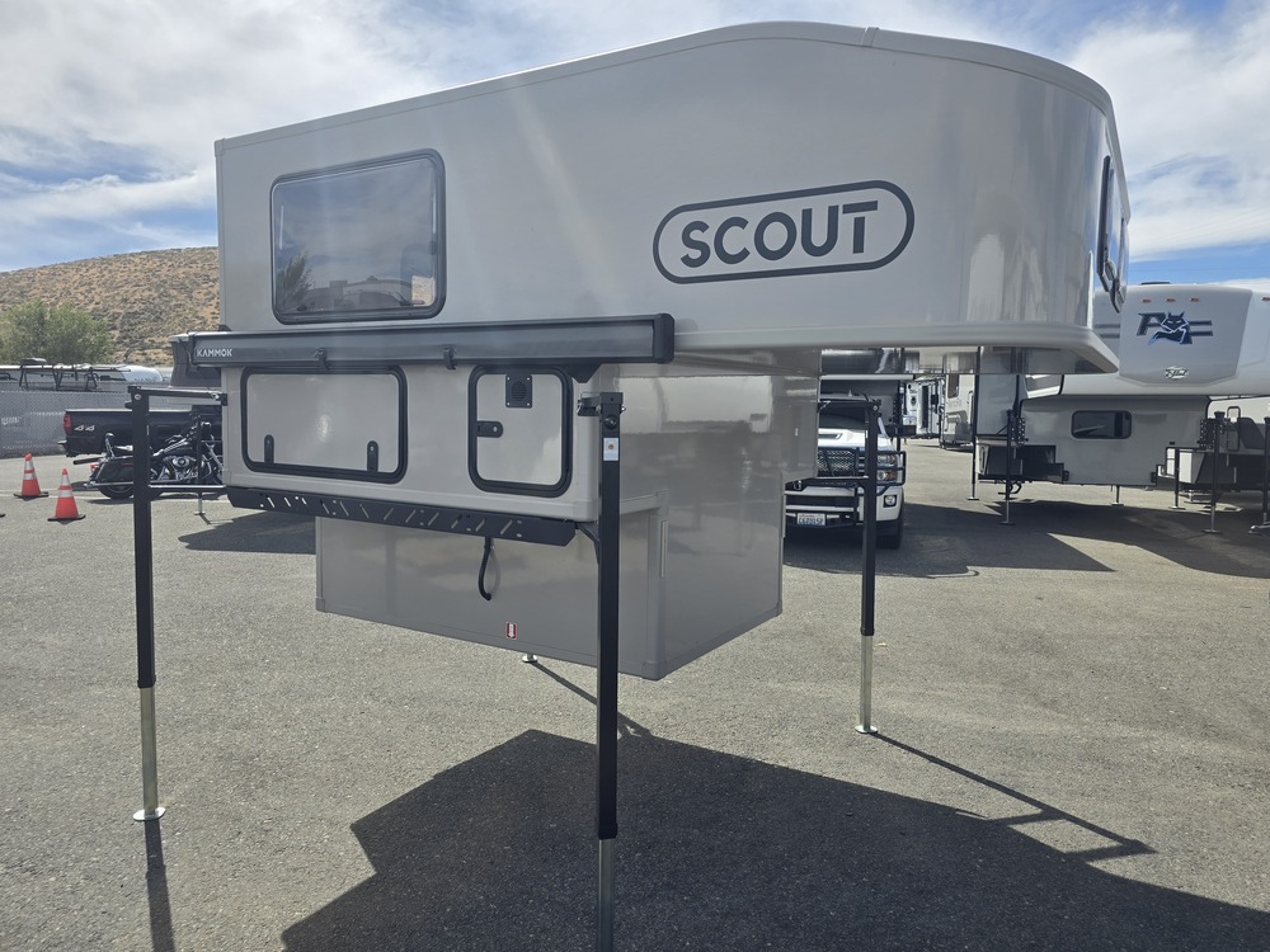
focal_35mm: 23
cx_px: 635
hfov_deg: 73.9
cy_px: 476
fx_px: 844
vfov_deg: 58.9
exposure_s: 1/914
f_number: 1.7
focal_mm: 6.3
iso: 12
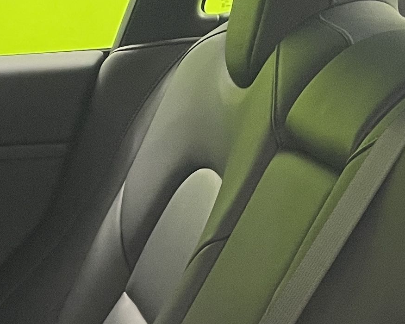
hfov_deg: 15.1
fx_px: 1402
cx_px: -222
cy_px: 523
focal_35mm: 117
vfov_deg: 12.4
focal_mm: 4.2
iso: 160
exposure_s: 1/50
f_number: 1.6
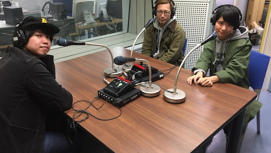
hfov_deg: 61.0
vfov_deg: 36.6
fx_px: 230
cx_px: 136
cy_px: 67
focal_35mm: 32
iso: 125
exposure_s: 1/33
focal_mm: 4.15
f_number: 2.2
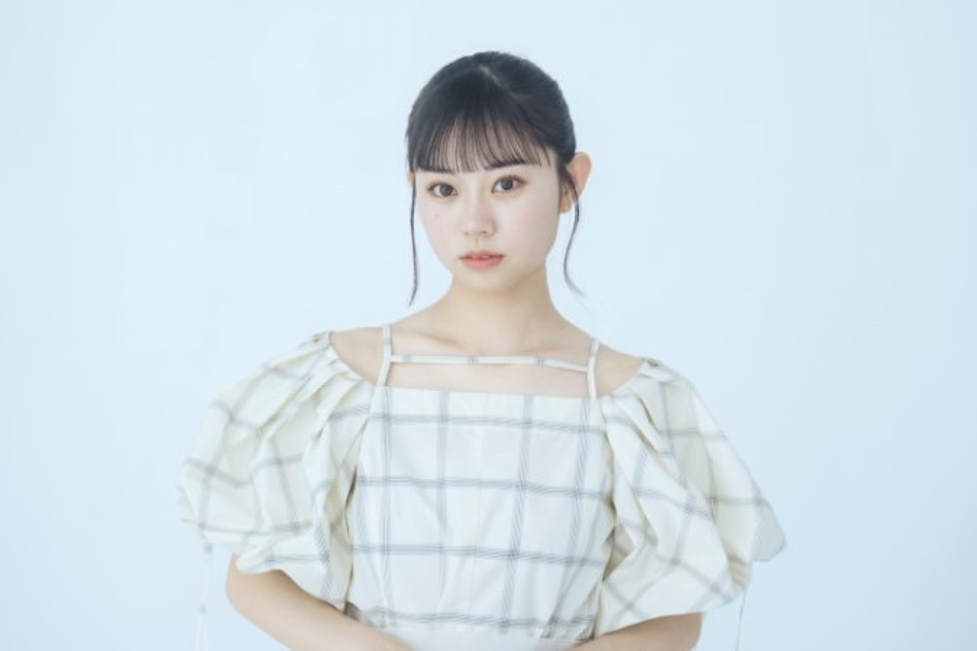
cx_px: 488
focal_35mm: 61
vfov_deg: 22.3
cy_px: 326
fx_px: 1655
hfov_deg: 32.9
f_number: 3.9
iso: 200
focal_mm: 61
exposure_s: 1/100
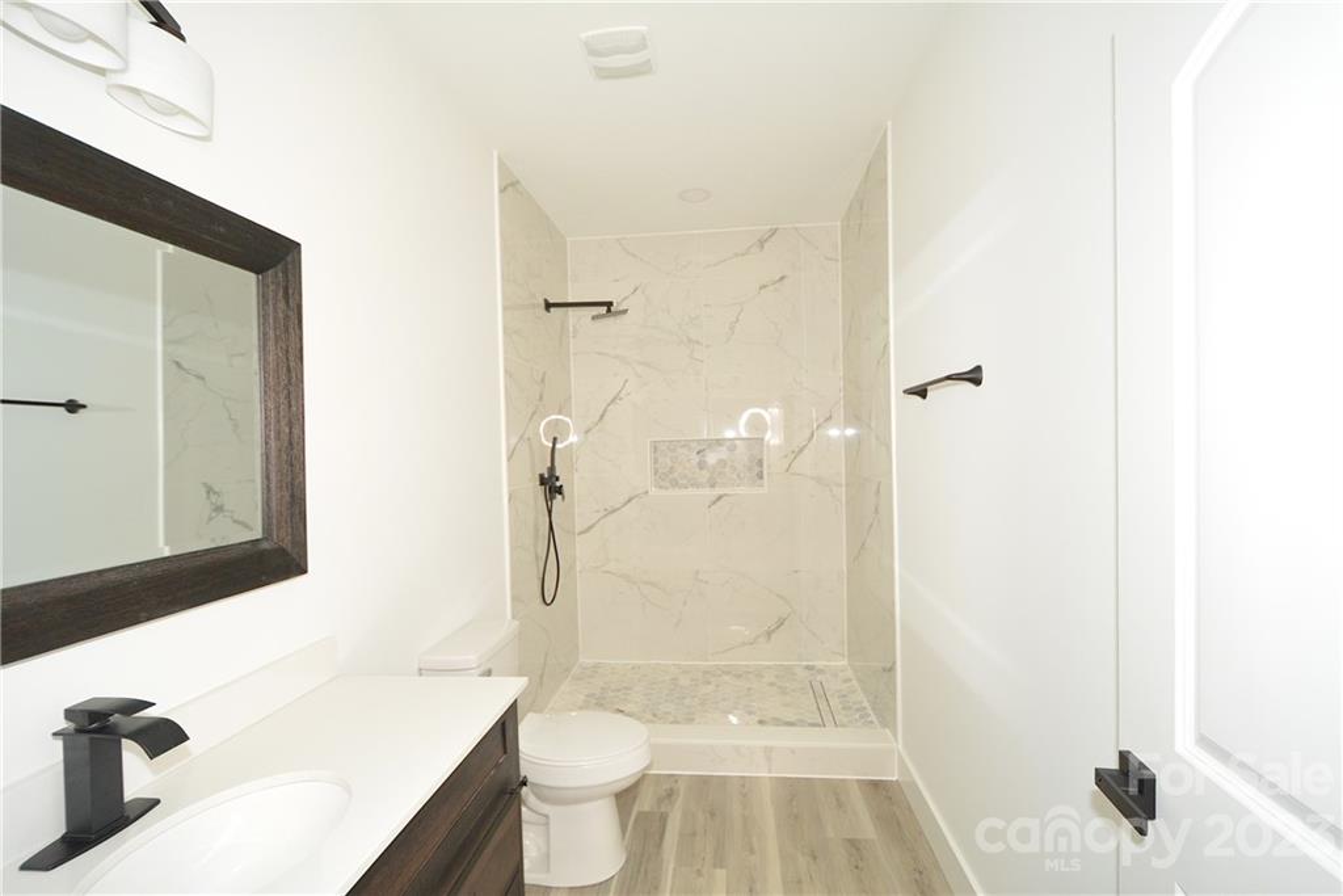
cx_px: 672
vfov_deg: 77.3
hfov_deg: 100.4
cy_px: 448
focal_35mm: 15
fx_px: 560
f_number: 4
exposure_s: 1/60
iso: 800
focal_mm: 10
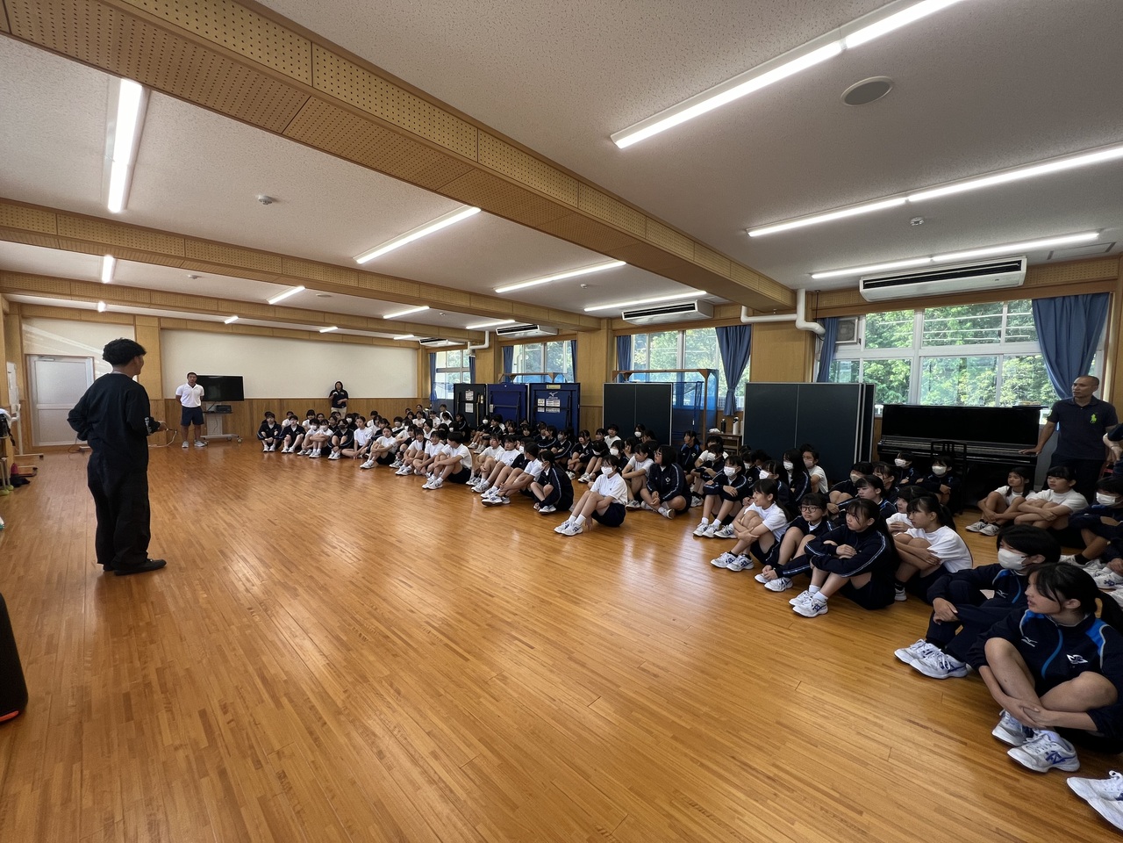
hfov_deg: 106.2
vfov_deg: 89.9
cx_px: 562
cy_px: 422
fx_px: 422
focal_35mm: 13
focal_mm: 1.57
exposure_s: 1/99
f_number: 1.8
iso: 64
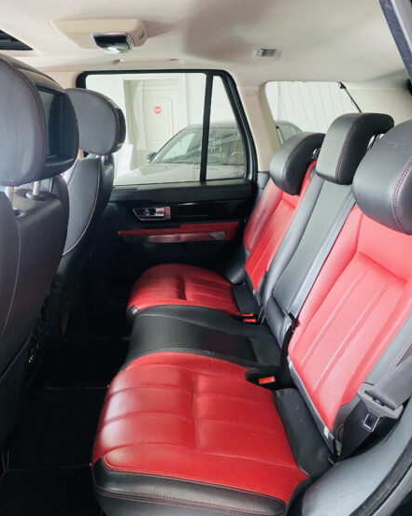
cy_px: 278
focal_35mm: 29
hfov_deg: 49.9
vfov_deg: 60.4
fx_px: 442
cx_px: 213
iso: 500
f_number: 1.8
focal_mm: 4.25
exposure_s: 1/40
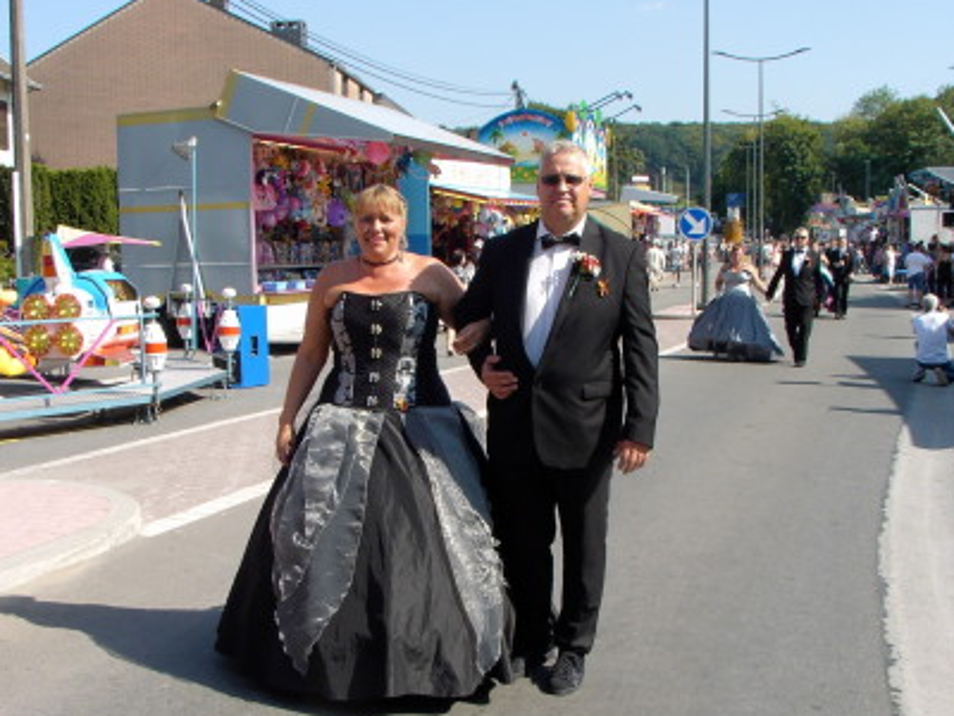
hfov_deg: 39.6
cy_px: 413
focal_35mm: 48
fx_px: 1323
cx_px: 451
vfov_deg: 30.2
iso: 70
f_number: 5
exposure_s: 1/220
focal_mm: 6.2
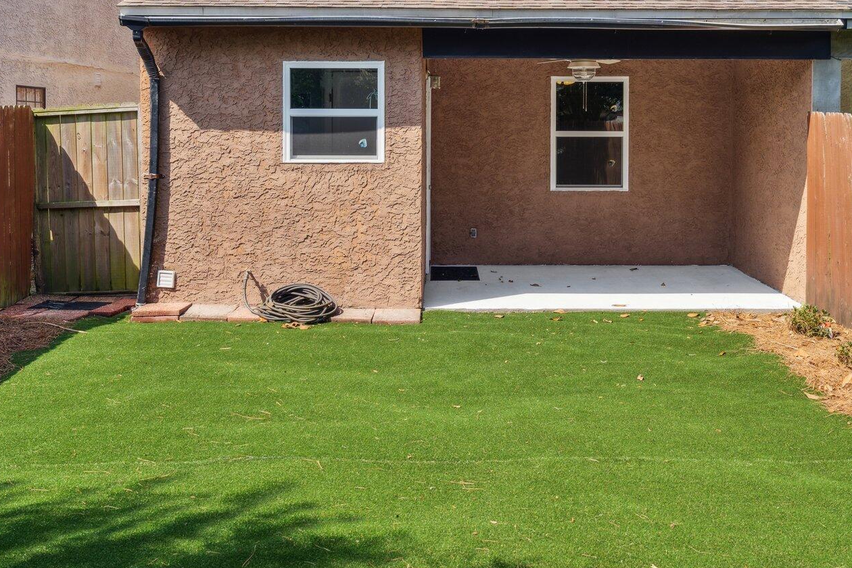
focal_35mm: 39
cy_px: 155
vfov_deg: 33.6
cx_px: 458
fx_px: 923
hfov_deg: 49.5
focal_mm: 24
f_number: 9
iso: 200
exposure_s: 1/160
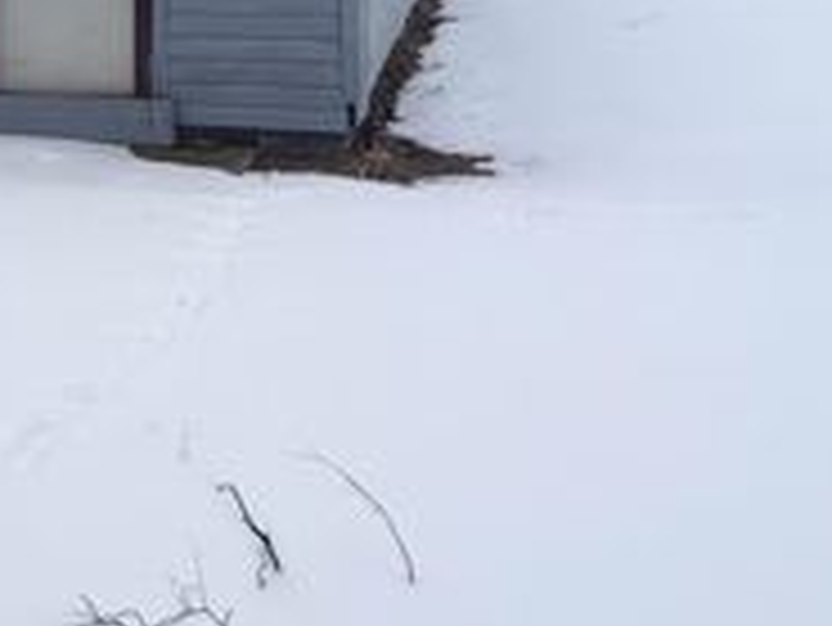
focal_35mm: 65
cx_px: 0
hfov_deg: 28.0
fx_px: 1563
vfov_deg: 21.6
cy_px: -36
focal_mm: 6.9
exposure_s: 1/388
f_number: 1.68
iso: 29
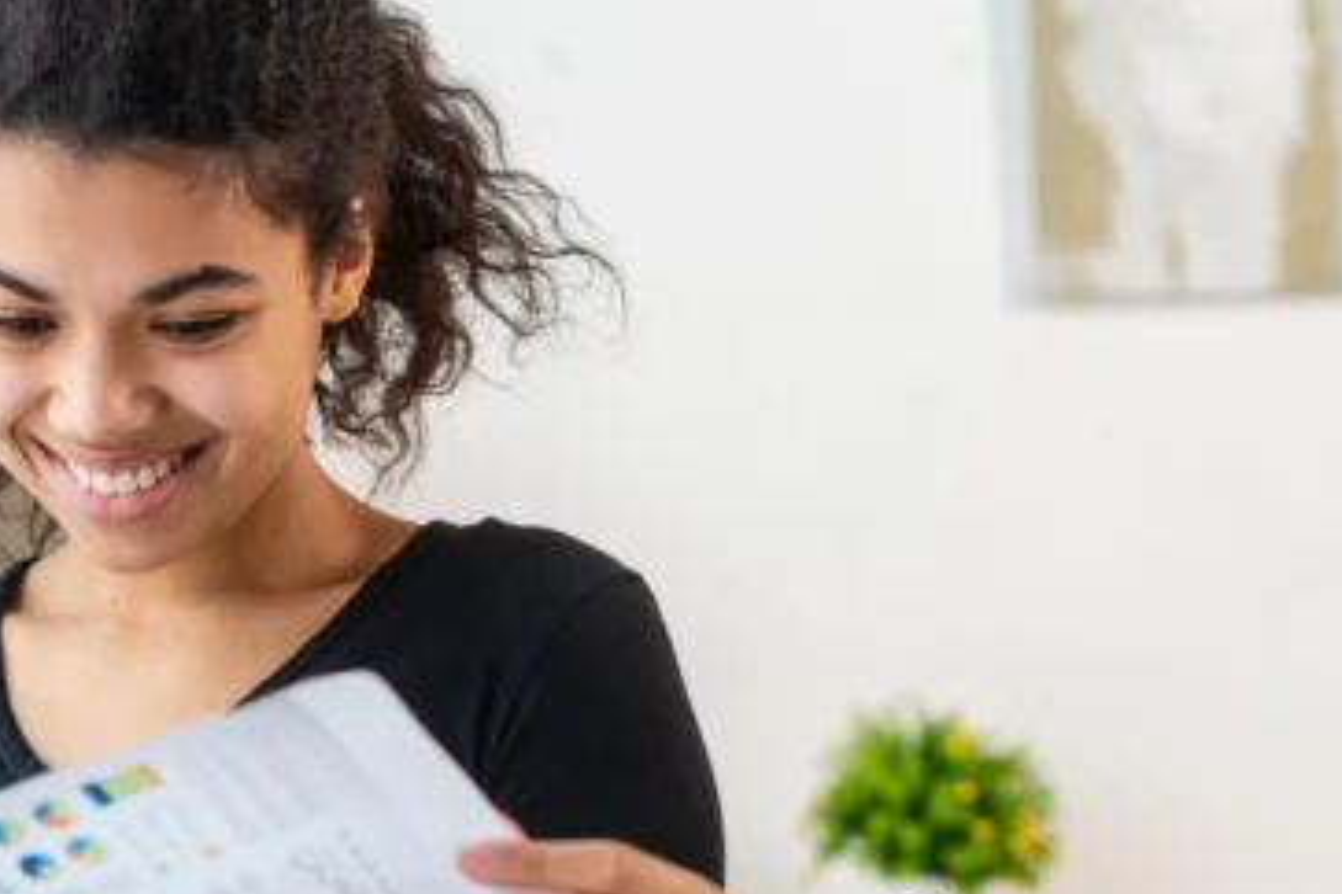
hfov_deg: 14.6
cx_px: 640
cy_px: 1110
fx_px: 5256
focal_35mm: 141
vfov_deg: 9.6
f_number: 2.8
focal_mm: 50
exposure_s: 1/160
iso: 320
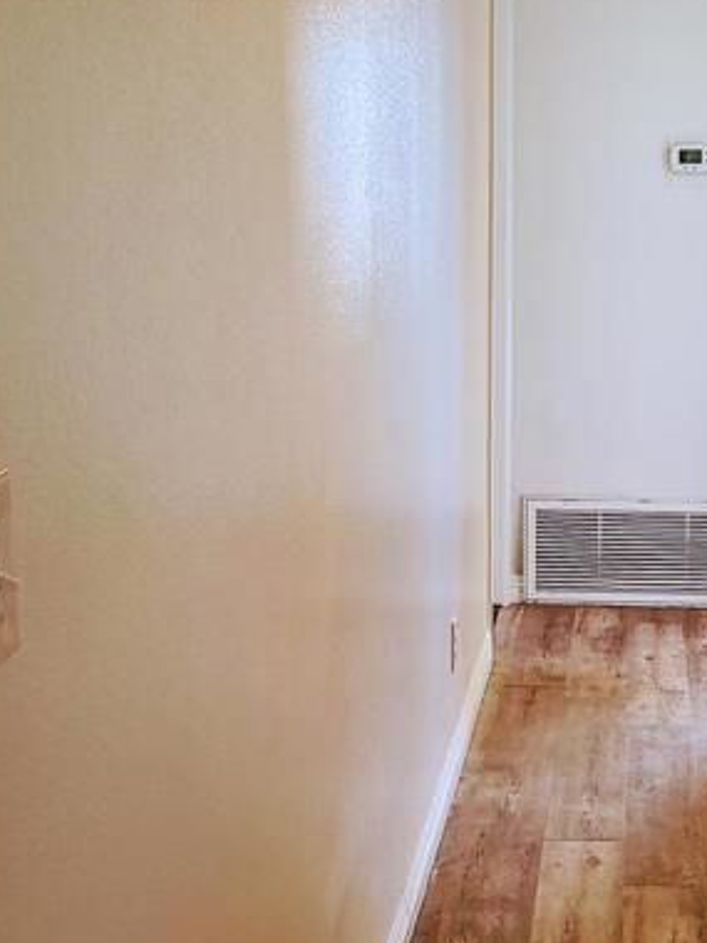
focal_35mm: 70
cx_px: 643
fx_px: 1906
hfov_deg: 20.6
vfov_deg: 27.5
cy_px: 658
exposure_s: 1/60
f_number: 1.8
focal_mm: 5.4
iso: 100
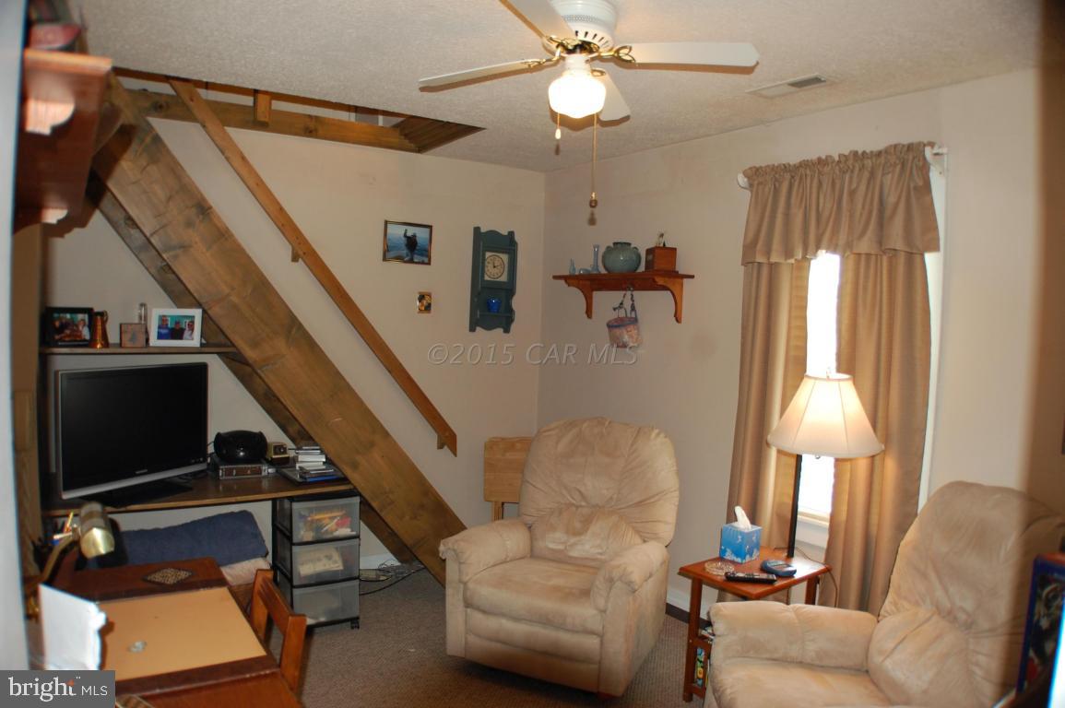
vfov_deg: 43.5
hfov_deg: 62.0
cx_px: 532
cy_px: 354
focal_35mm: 30
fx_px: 887
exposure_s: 1/60
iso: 400
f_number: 3.8
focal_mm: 20
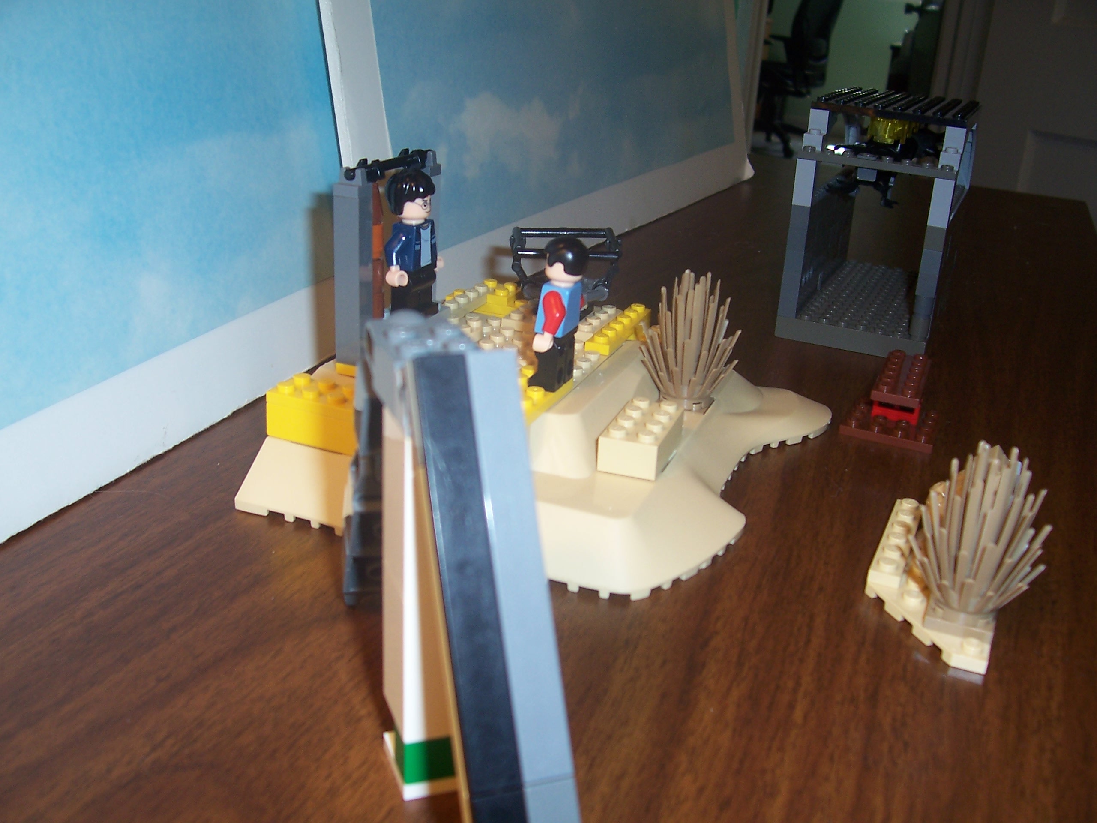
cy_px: 412
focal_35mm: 34
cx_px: 548
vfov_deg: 41.8
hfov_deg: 54.0
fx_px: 1077
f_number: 2.7
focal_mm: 5.6
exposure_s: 1/60
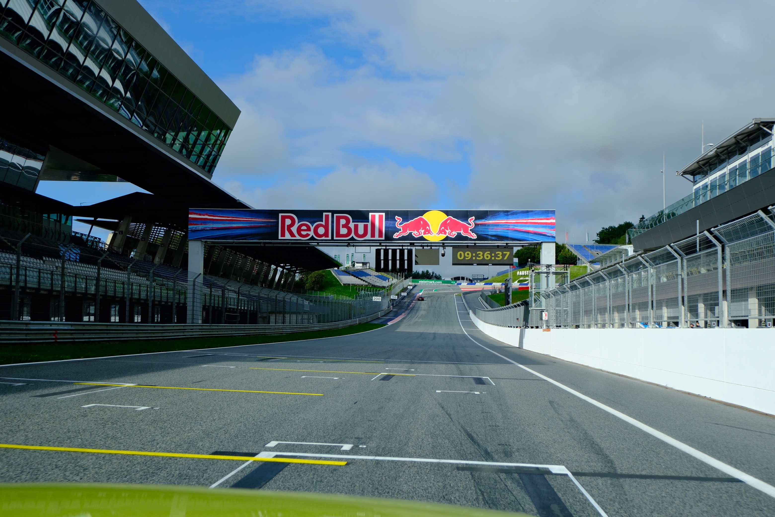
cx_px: 388
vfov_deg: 31.2
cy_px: 258
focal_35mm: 43
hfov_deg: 45.4
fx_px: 926
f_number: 5.6
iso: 320
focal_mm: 28.8
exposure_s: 1/1300
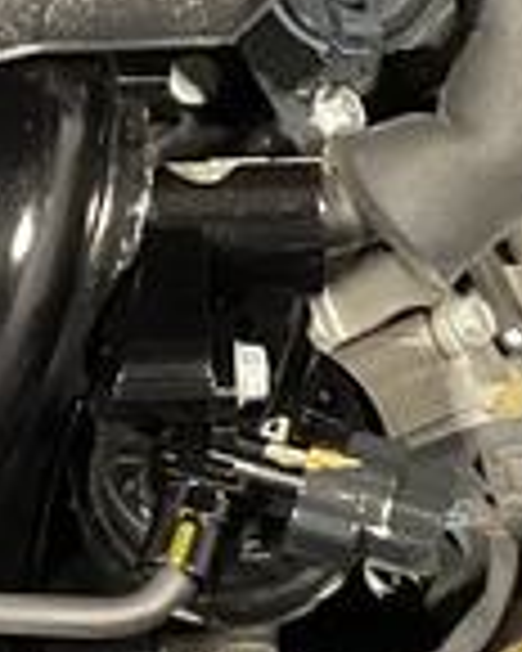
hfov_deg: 8.2
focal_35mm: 188
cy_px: 72
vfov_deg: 10.2
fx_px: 3631
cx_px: 162
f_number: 1.8
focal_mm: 3
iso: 250
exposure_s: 1/30
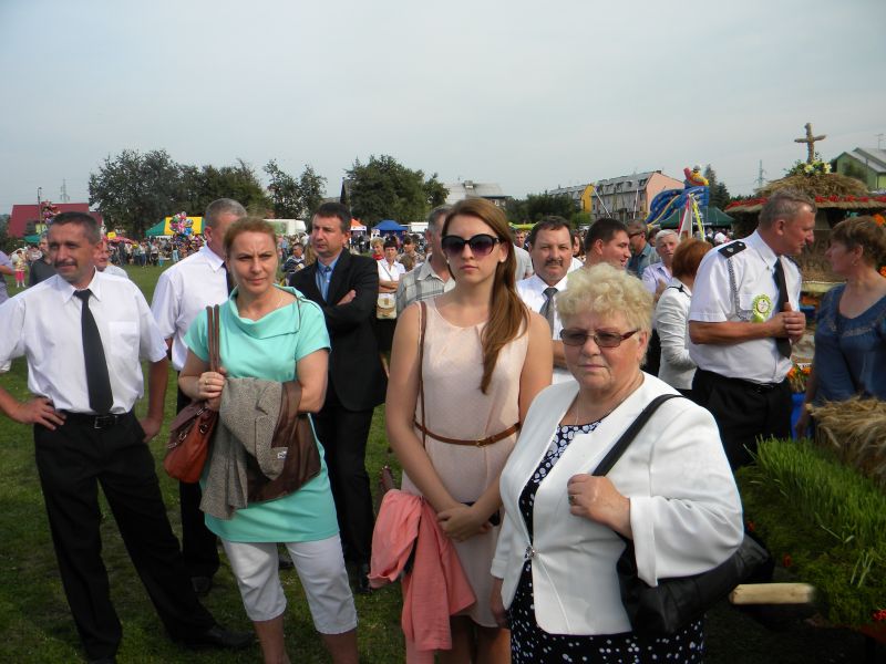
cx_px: 443
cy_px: 332
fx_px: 717
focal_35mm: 28
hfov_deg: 63.4
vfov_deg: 49.7
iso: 80
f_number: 3.5
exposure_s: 1/728
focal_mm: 5
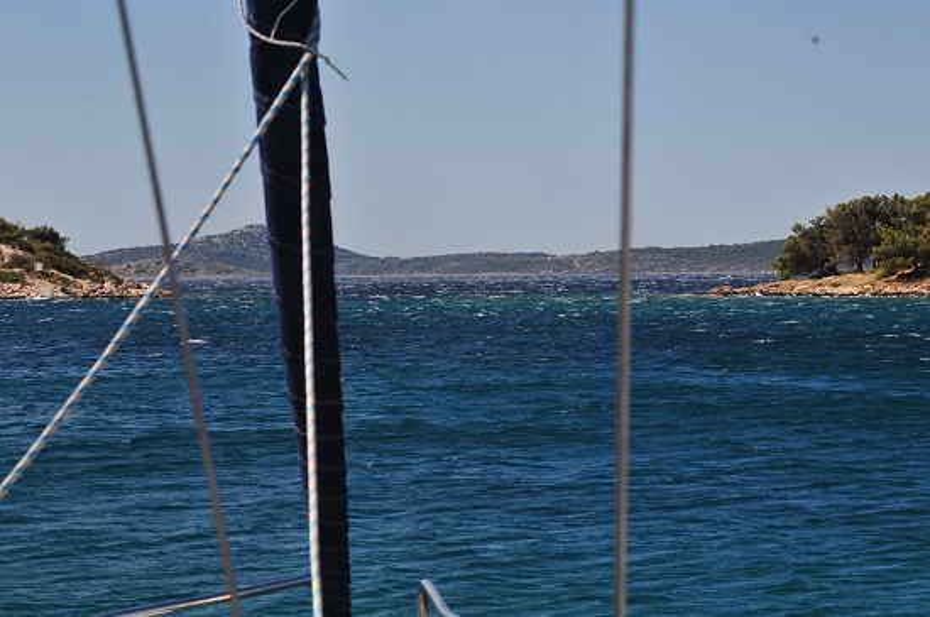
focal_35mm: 128
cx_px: 465
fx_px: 3289
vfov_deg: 10.7
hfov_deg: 16.1
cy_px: 308
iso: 200
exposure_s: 1/250
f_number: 13
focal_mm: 85
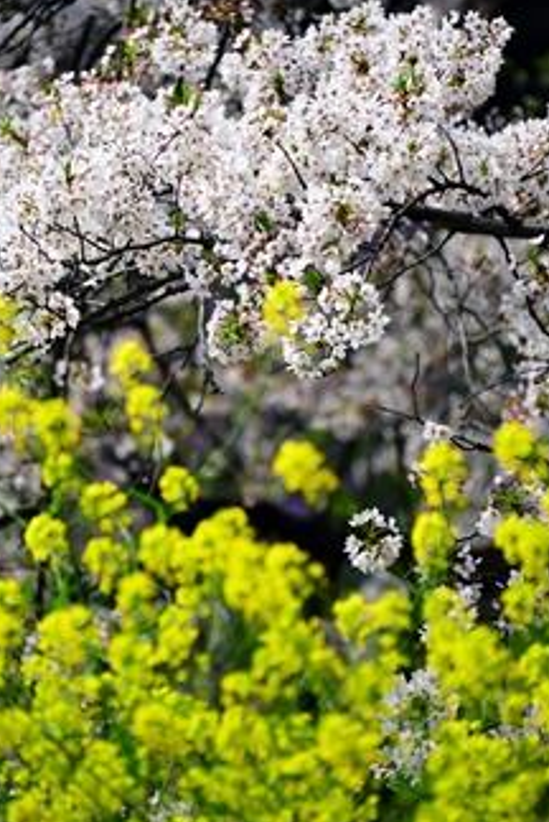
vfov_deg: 5.6
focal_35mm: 371
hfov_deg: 3.7
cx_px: 258
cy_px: 374
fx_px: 8468
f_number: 5.6
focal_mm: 300
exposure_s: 1/640
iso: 200
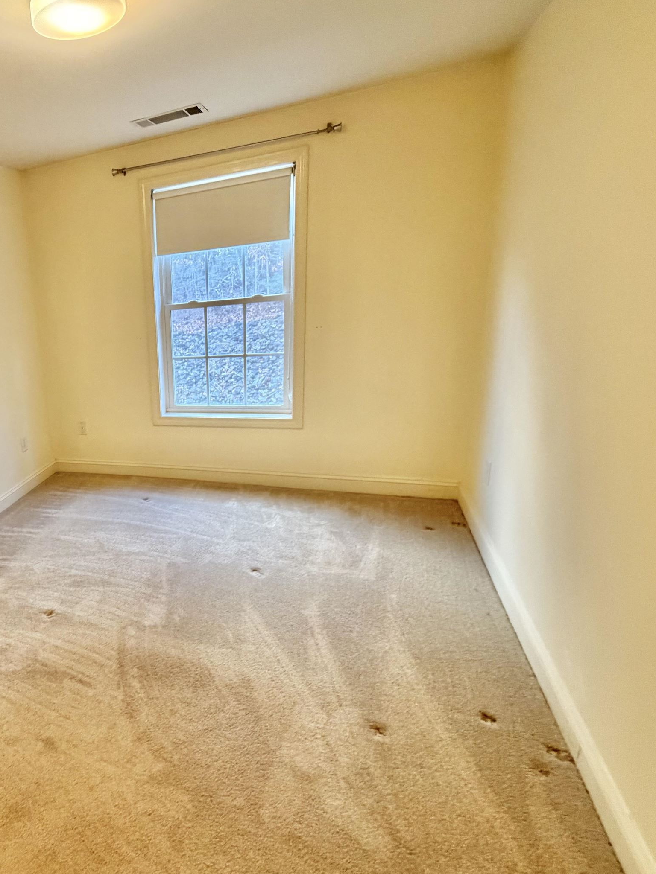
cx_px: 53
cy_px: 446
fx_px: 531
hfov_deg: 54.4
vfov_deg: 79.0
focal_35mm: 21
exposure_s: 1/60
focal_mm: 2.22
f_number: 2.2
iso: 320
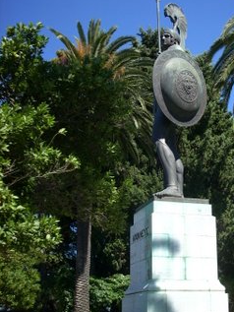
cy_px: 176
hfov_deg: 25.8
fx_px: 504
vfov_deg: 34.3
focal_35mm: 56
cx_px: 176
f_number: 5.6
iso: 64
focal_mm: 6.2
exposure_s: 1/185
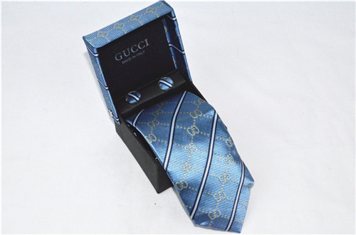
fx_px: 769
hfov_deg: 26.1
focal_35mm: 78
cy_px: 118
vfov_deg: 17.4
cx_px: 178
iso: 6400
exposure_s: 1/250
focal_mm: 52
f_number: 29
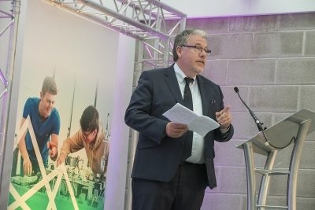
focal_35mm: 200
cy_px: 105
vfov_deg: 6.9
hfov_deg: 10.3
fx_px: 1751
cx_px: 158
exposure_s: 1/125
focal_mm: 200
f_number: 5.6
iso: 1250
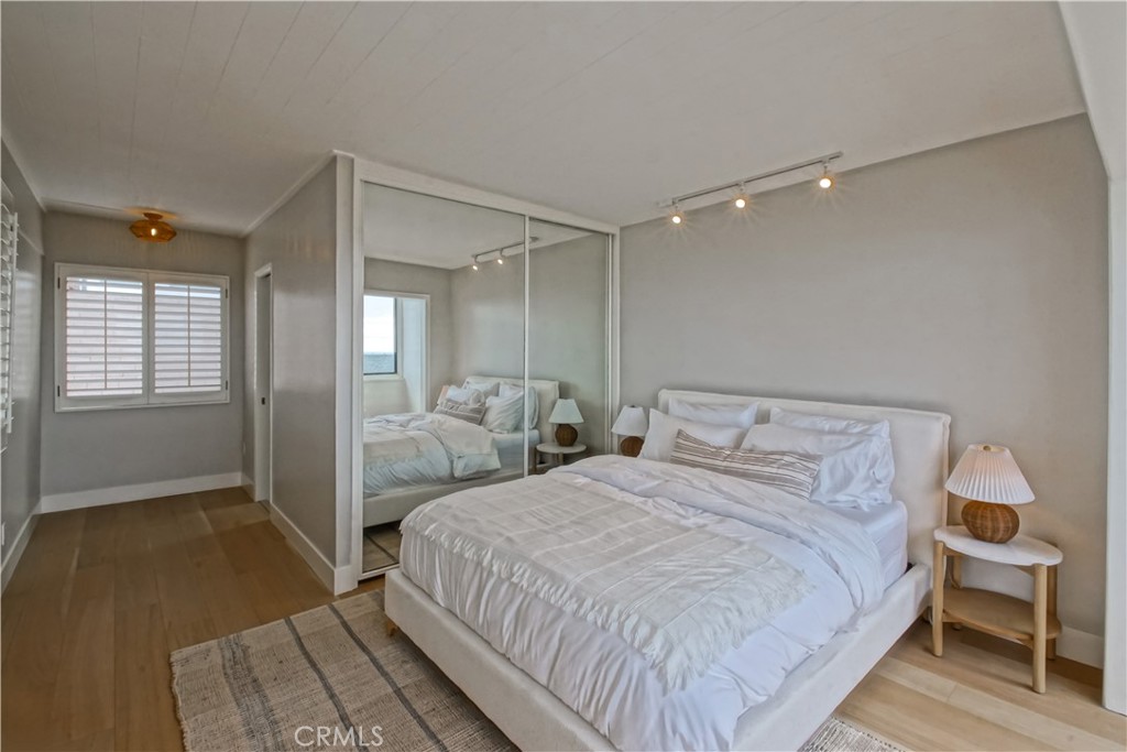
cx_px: 564
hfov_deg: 100.4
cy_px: 376
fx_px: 470
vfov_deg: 77.3
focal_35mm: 15
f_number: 8
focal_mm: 10
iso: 400
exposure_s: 1/30
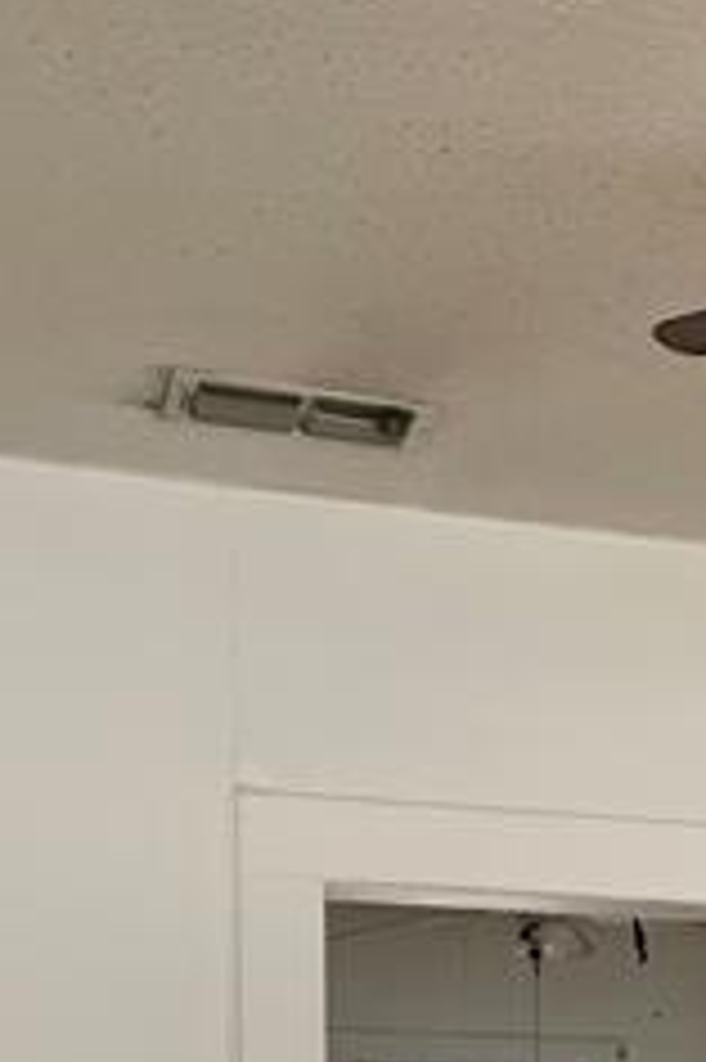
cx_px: 1043
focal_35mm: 88
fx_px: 2592
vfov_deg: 20.9
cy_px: 1413
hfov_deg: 14.5
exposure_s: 1/121
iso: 125
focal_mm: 4.2
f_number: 1.6
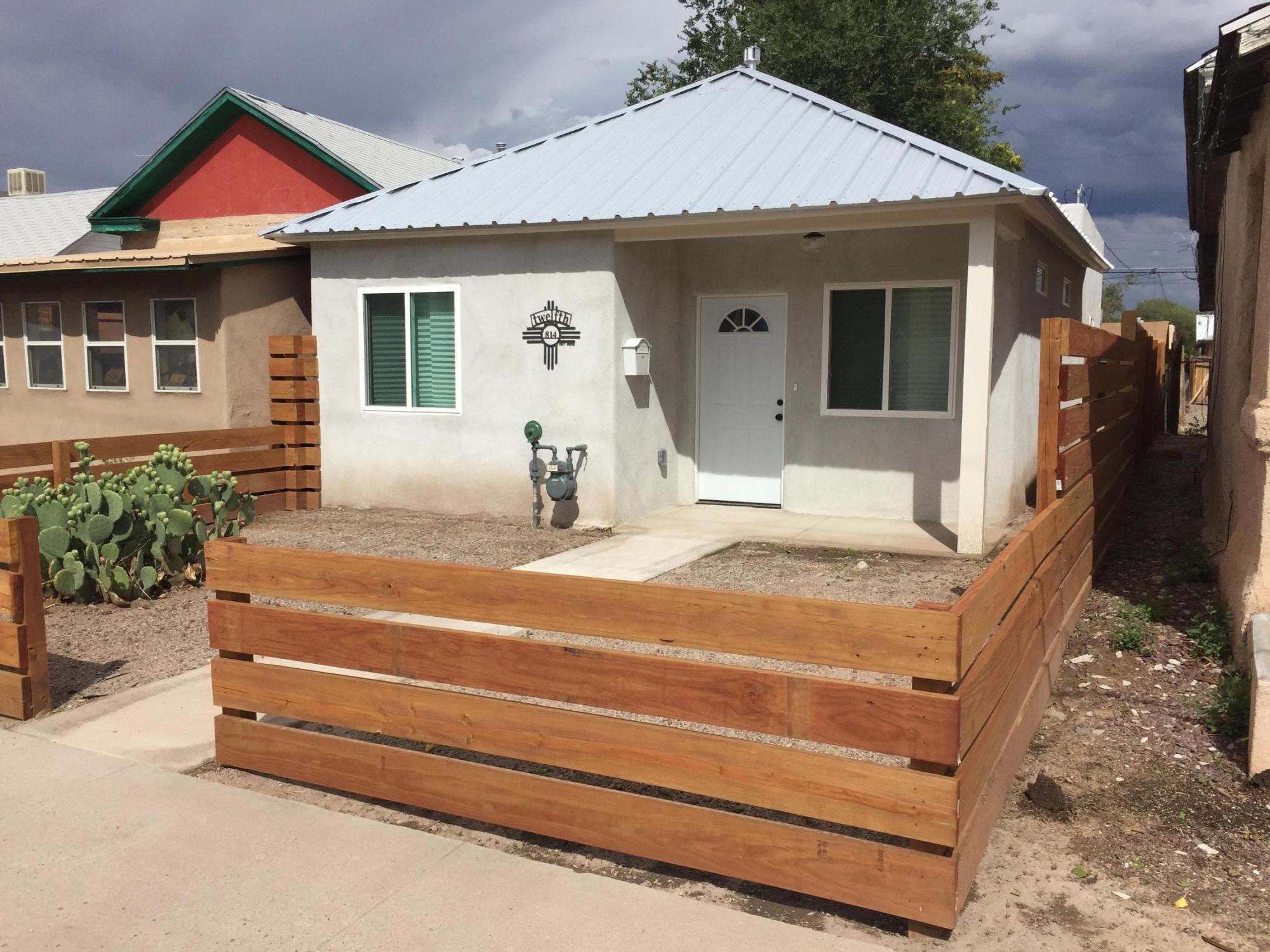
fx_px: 1064
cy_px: 476
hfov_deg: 61.7
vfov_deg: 48.2
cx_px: 635
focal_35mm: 29
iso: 32
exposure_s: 1/4405
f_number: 2.2
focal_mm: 4.15
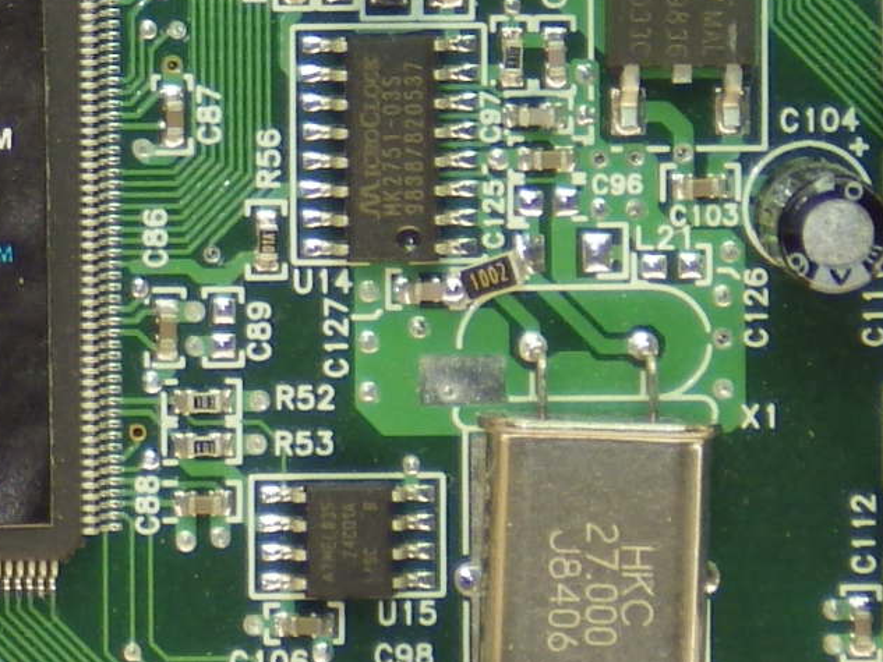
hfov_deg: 2.4
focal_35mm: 820
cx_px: -512
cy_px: -88
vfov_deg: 1.8
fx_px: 20921
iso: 100
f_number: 5.3
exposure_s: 1/125
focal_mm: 30.4
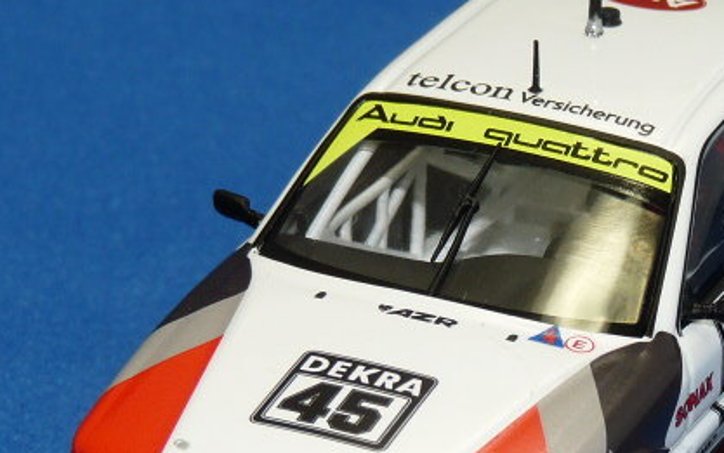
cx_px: 512
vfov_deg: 6.6
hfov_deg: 10.5
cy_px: 316
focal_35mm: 200
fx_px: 3948
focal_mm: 12.4
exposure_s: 1/40
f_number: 4
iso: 100
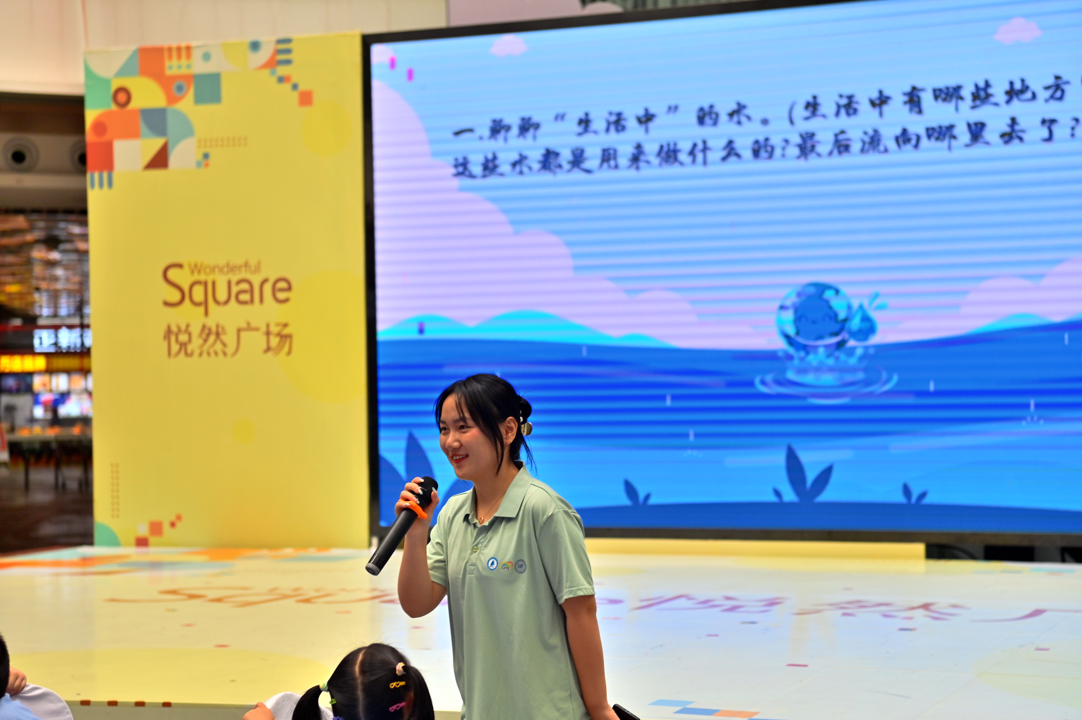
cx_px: 541
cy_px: 360
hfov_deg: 28.9
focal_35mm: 70
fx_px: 2102
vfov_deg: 19.4
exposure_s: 1/500
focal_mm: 70
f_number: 4
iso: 400
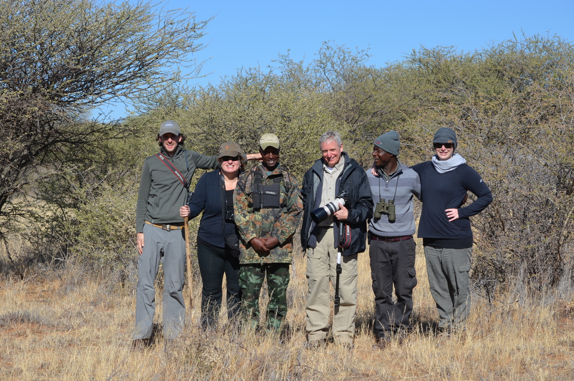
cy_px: 190
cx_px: 287
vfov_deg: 11.7
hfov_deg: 17.5
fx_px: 1862
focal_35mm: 117
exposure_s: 1/250
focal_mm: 78
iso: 100
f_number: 8
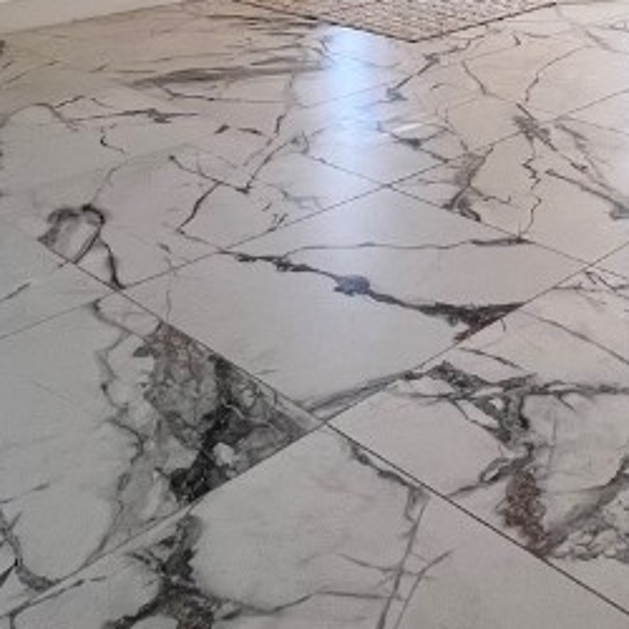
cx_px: 657
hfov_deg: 32.6
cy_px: -231
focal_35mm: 47
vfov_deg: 28.2
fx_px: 966
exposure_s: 1/120
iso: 32
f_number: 1.8
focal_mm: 1.57
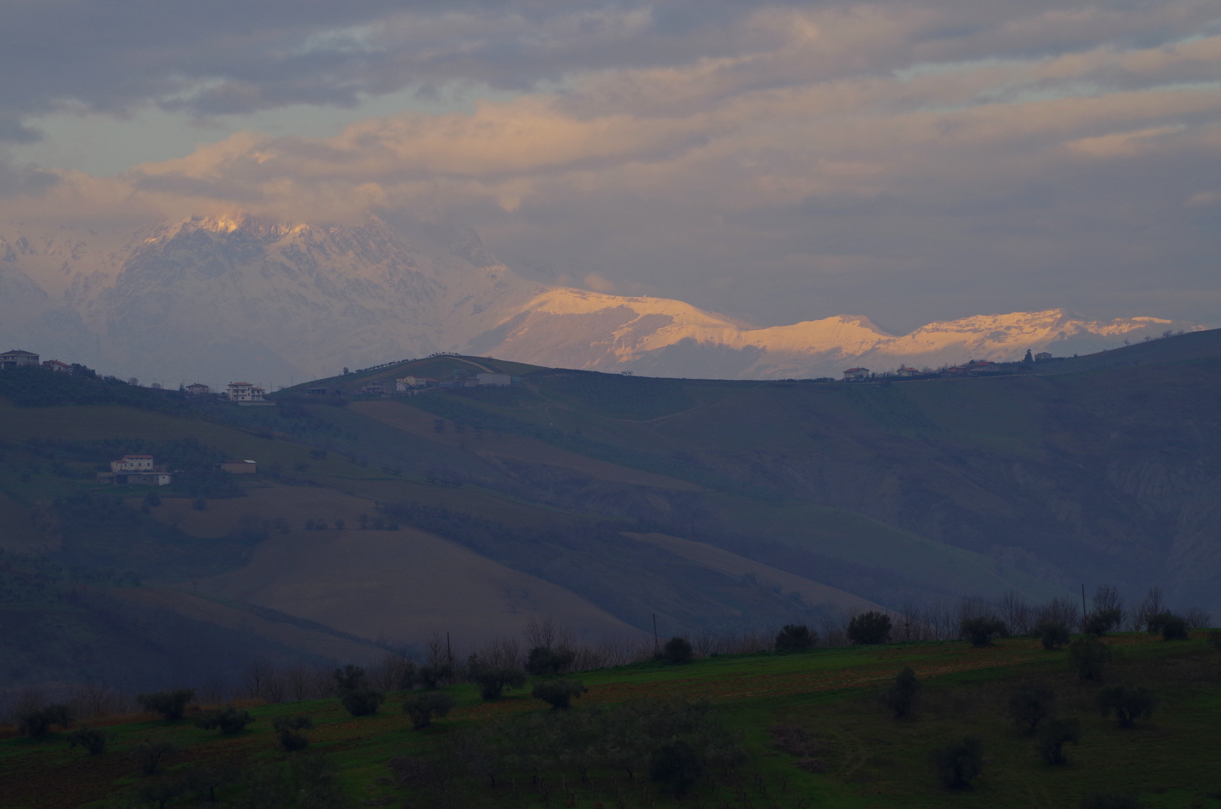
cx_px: 610
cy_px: 404
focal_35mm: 172
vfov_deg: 7.9
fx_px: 5822
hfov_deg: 12.0
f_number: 10
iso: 200
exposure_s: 1/160
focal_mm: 115
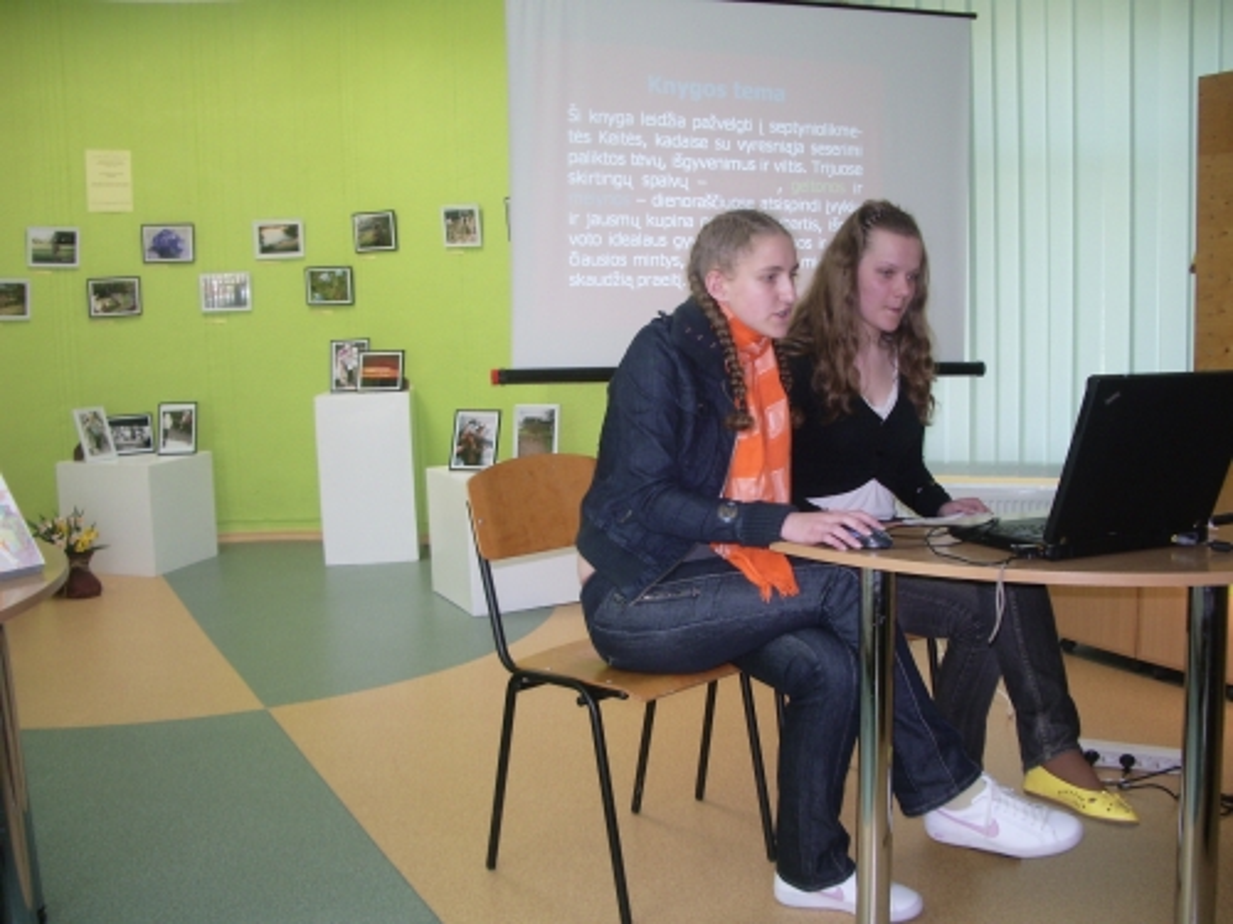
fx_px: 1247
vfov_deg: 40.7
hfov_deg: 52.6
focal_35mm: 35
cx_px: 616
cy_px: 462
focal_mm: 5.8
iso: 80
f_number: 2.6
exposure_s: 1/80
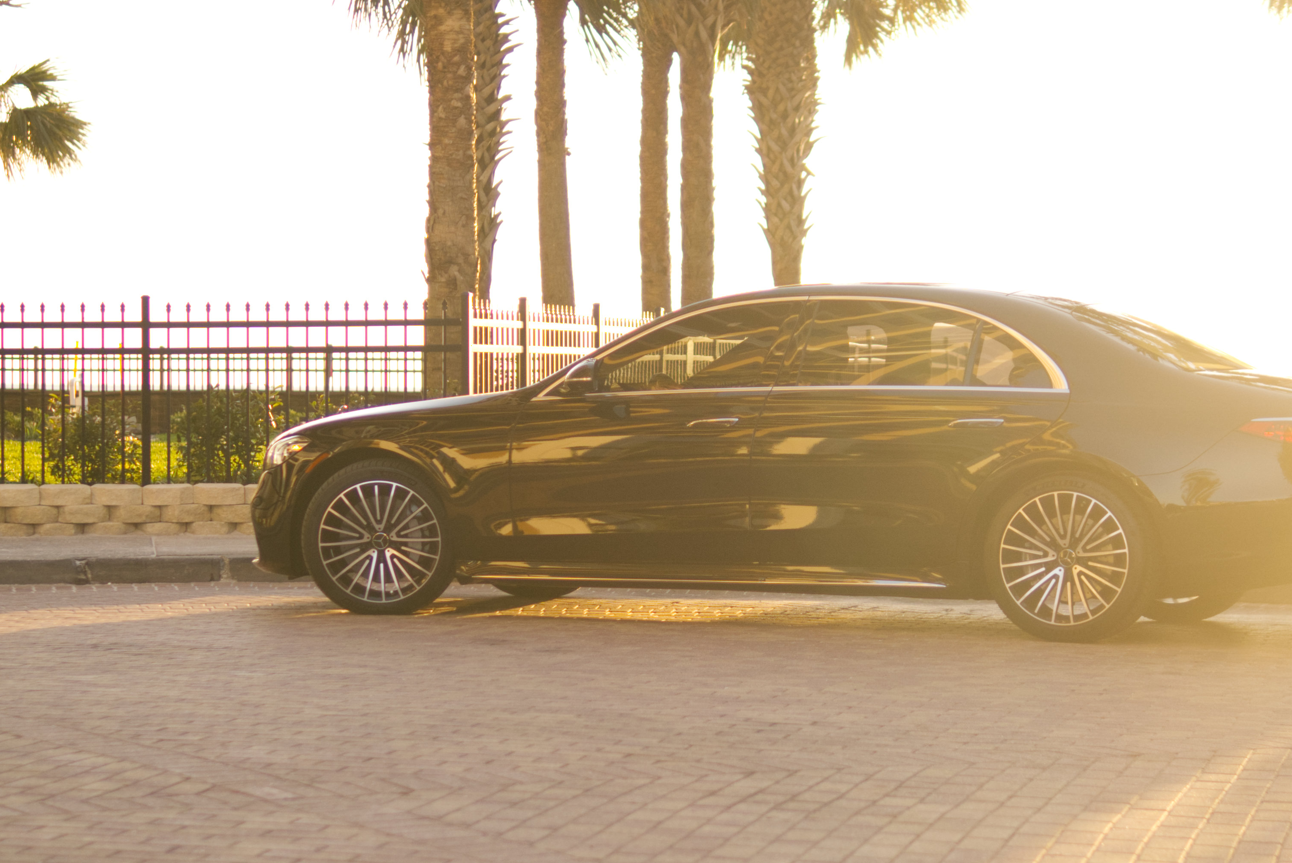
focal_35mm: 90
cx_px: 707
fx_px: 3232
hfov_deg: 22.6
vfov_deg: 15.2
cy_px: 484
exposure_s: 1/2000
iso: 250
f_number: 1.4
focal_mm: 30
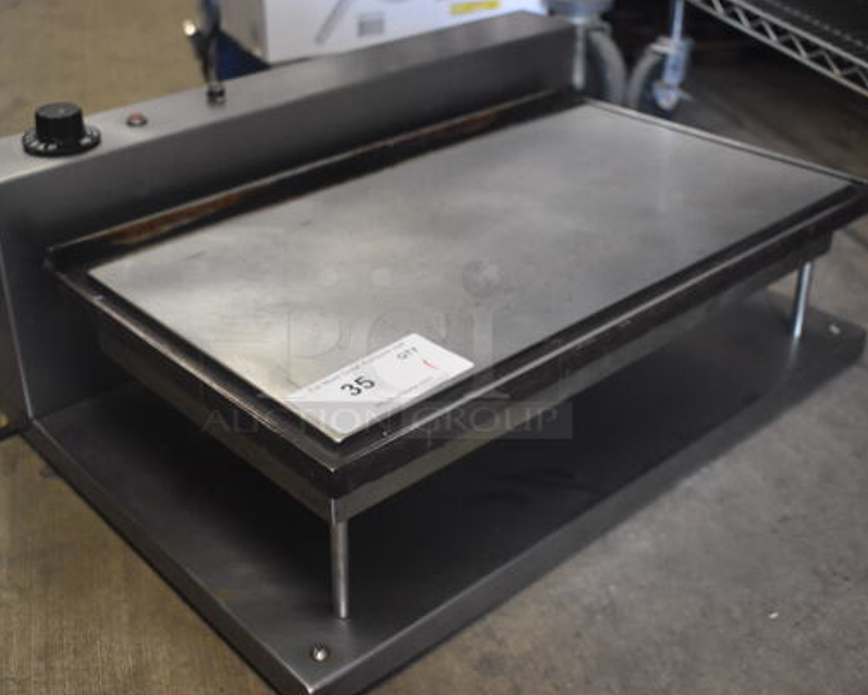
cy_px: 348
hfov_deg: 43.2
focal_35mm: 43
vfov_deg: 35.2
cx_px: 382
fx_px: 1094
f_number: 4
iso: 2000
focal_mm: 25
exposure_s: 1/125
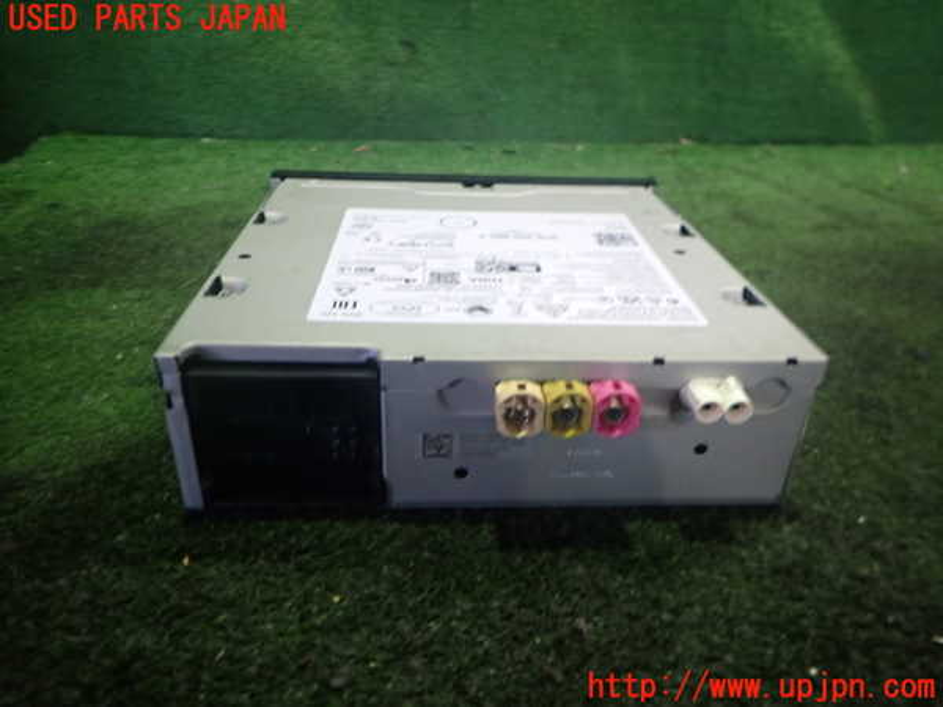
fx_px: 681
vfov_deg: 54.9
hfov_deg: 69.4
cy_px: 354
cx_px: 472
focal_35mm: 25
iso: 400
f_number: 2
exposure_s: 1/30
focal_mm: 4.5
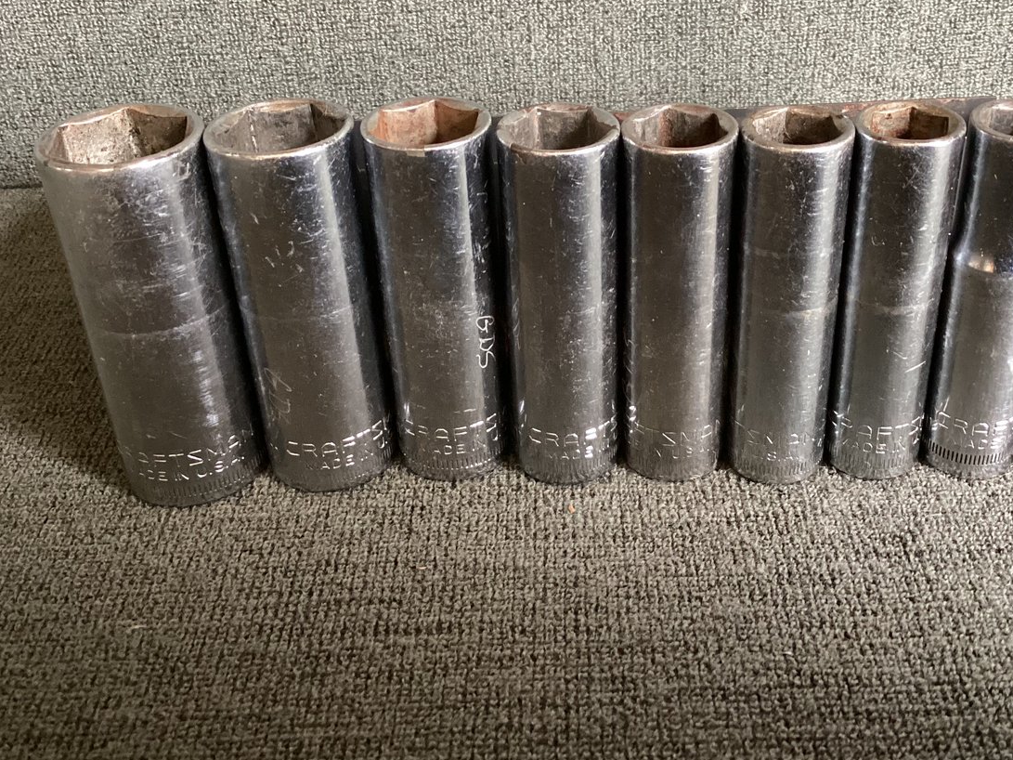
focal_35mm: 43
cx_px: 567
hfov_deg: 43.8
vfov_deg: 33.5
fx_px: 1258
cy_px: 298
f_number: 2.4
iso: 320
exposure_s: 1/33
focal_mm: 3.3
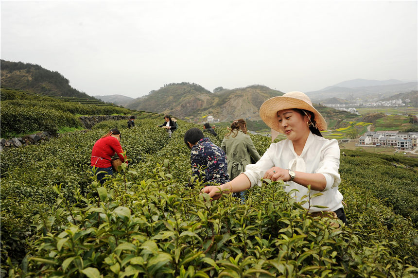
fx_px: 325
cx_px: 209
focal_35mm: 28
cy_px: 139
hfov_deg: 65.5
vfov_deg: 46.3
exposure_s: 1/250
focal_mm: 28
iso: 200
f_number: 8
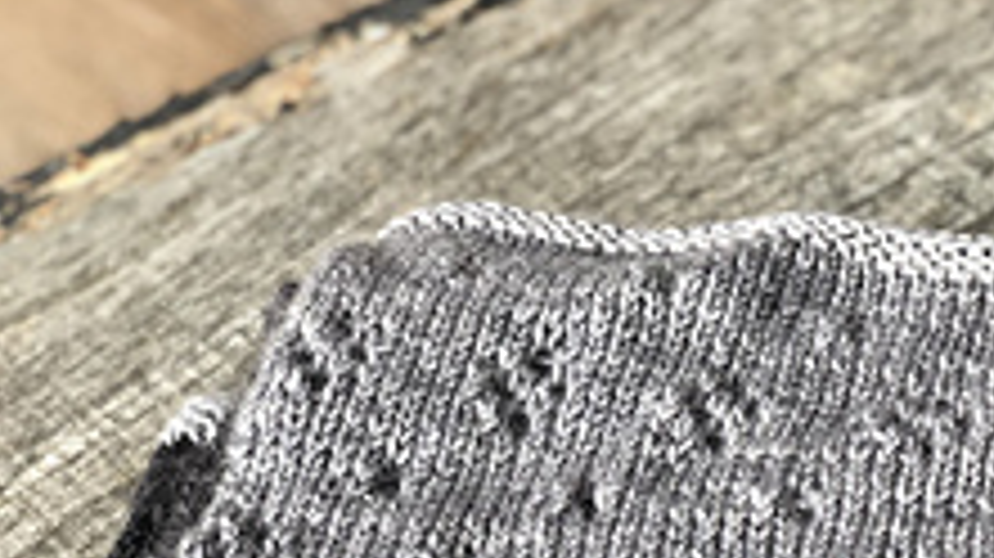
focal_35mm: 128
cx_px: 1120
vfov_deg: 9.3
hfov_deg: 16.2
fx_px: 3372
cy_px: 785
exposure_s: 1/60
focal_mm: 6
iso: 40
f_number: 2.4
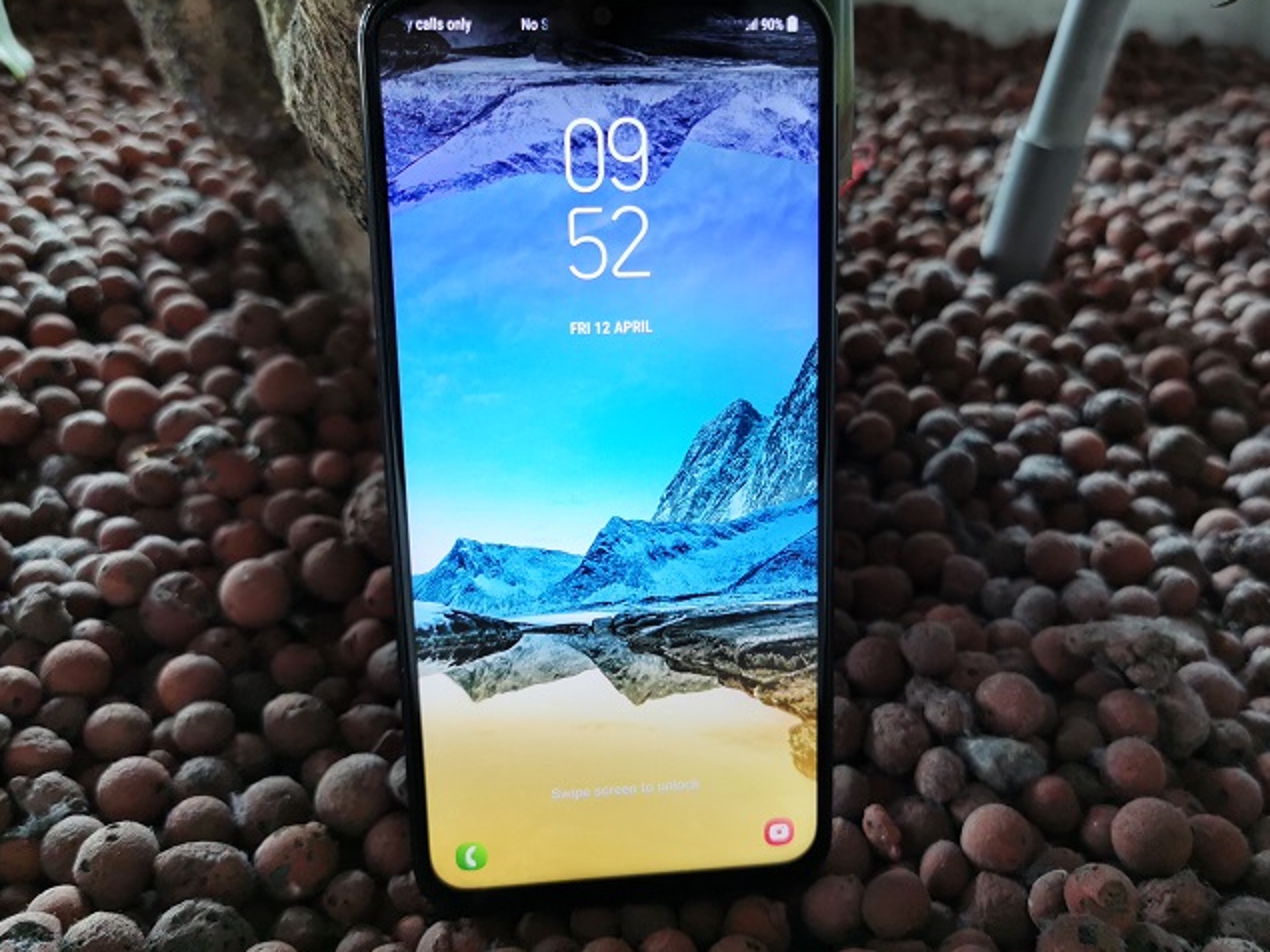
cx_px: 712
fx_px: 1247
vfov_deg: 41.8
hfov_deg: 53.8
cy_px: 450
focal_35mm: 34
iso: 100
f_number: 1.6
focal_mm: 5.56
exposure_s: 1/100
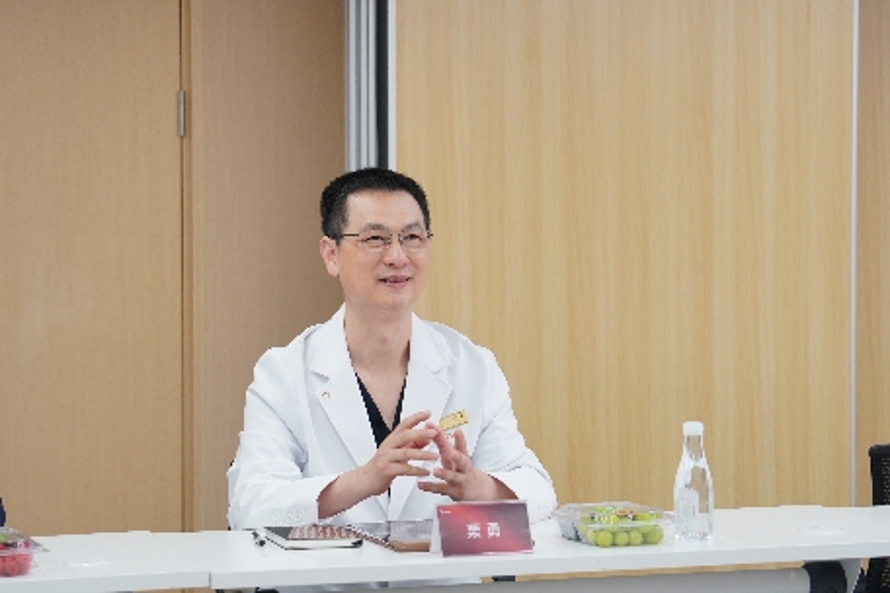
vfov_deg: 13.0
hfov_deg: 19.5
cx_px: 445
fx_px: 2596
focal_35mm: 105
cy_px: 296
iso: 640
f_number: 2.8
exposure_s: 1/100
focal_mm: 70
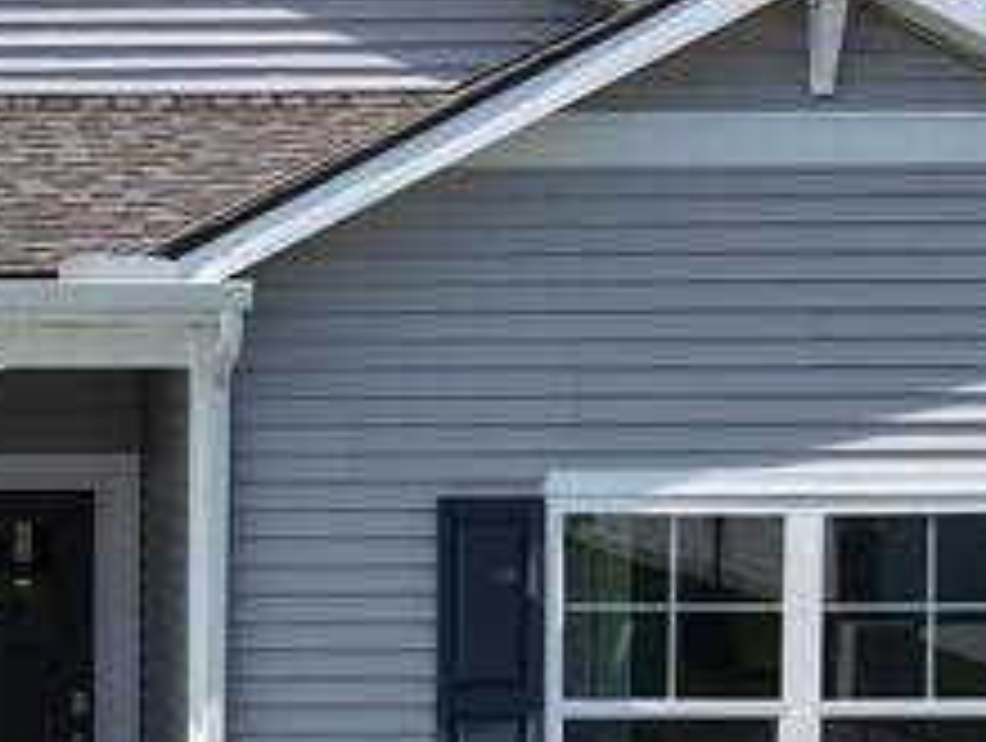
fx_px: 3195
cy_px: 553
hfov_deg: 16.7
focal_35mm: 112
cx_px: -248
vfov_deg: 13.2
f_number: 1.8
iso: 120
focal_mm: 8.67
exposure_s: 1/3200
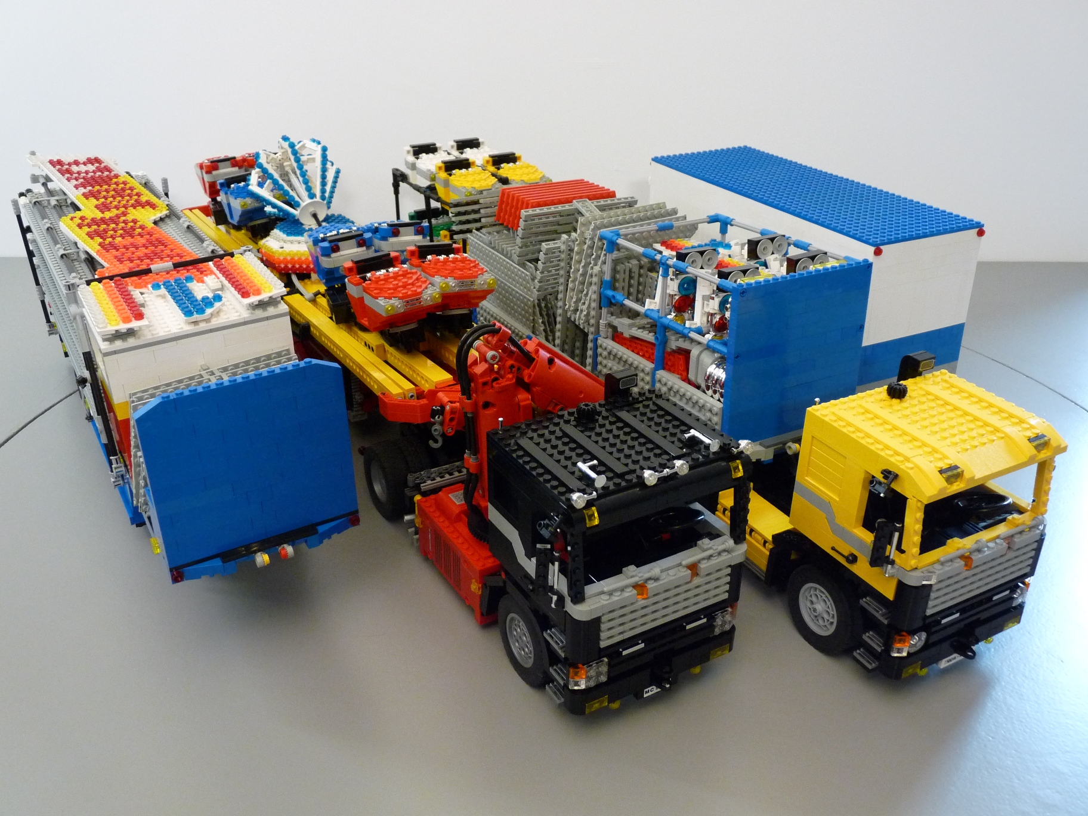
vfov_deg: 45.4
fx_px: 974
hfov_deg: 58.4
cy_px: 408
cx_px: 544
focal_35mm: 31
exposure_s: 1/50
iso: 400
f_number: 3
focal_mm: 5.5
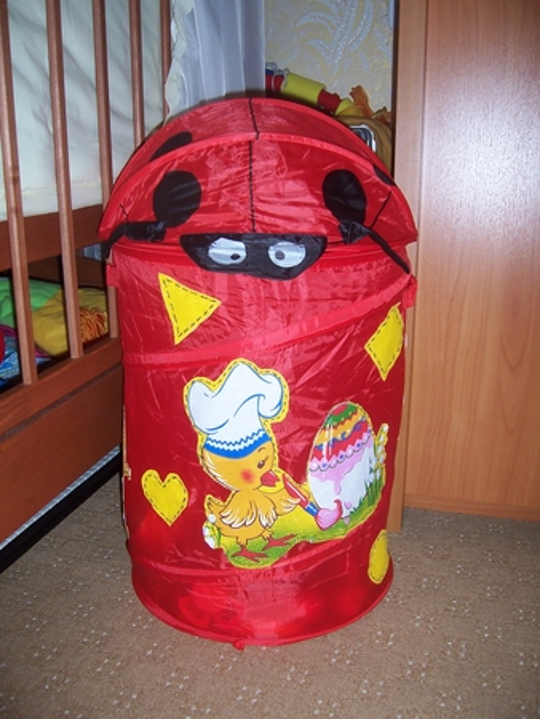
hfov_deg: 39.7
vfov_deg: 51.3
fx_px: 748
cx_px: 270
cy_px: 360
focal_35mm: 36
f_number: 3
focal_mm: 6
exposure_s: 1/60
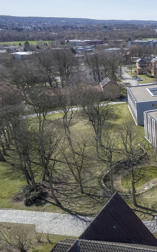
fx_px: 267
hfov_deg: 26.6
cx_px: 215
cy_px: 105
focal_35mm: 39
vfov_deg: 50.2
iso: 100
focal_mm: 3.61
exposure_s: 1/1250
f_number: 2.8
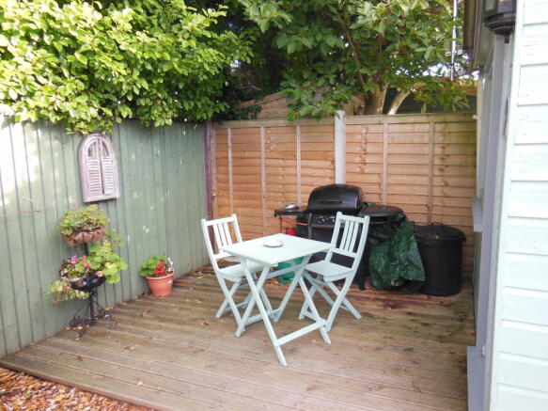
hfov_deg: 69.4
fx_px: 396
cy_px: 206
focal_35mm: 25
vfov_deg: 54.9
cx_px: 274
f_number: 3.5
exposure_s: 1/60
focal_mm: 4.5
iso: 125
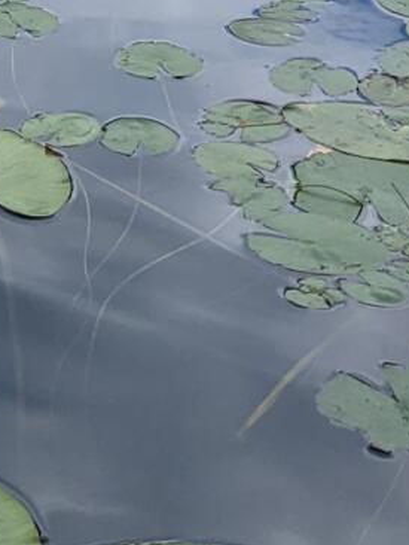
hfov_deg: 11.1
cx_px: -73
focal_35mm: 131
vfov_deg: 13.9
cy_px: -322
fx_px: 2061
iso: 43
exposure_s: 1/1855
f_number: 1.85
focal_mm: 6.81
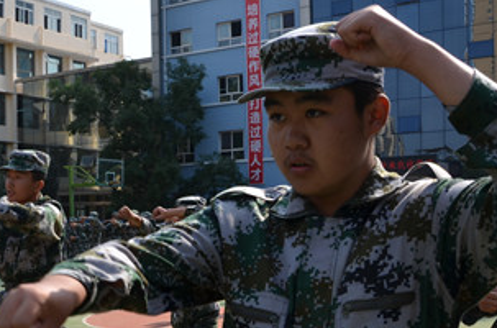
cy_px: 242
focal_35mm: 57
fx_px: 784
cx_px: 3
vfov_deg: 23.4
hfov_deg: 32.4
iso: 125
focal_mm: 18
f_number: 8
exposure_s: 1/250
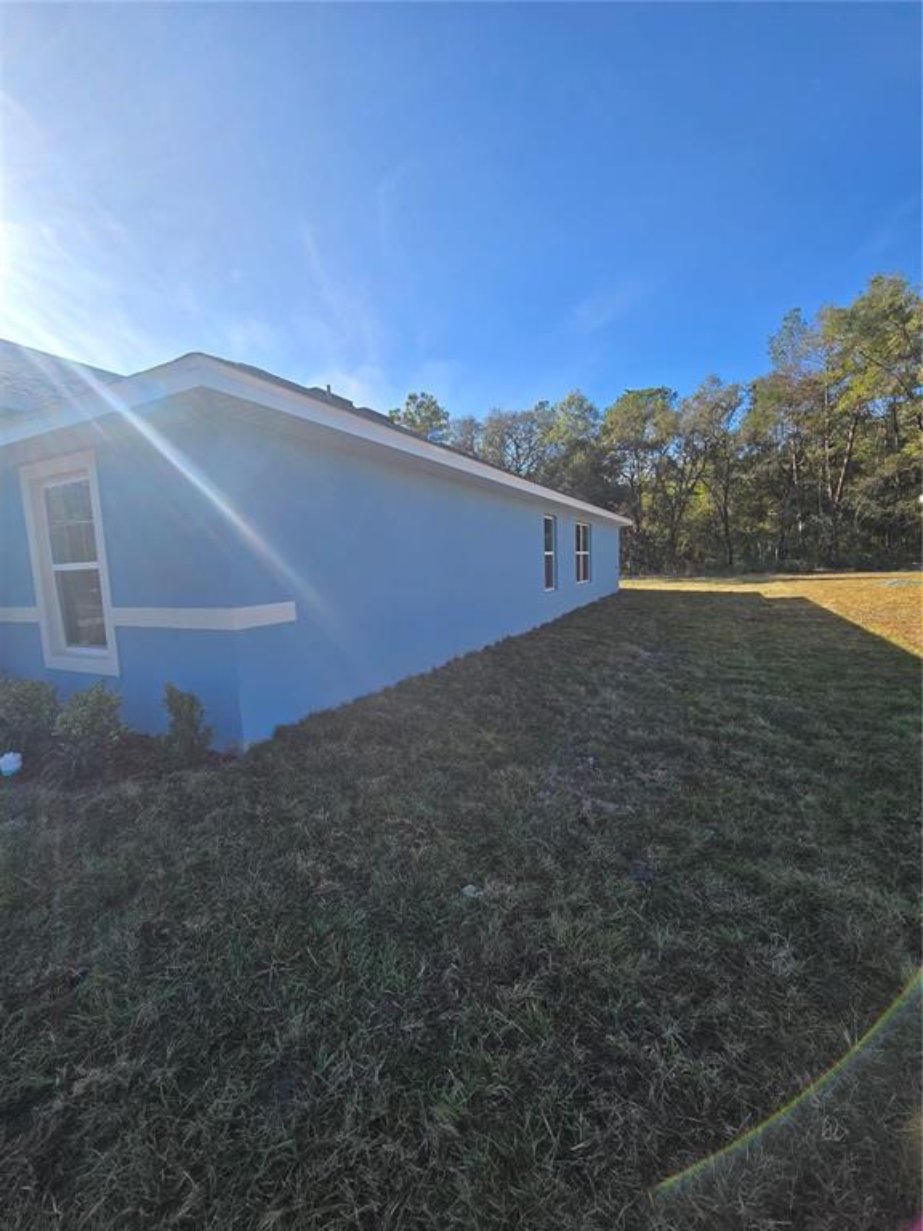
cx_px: 462
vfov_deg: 106.2
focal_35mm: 13
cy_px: 616
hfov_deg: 89.9
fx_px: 462
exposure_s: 1/1663
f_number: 2.2
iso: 50
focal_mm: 2.2
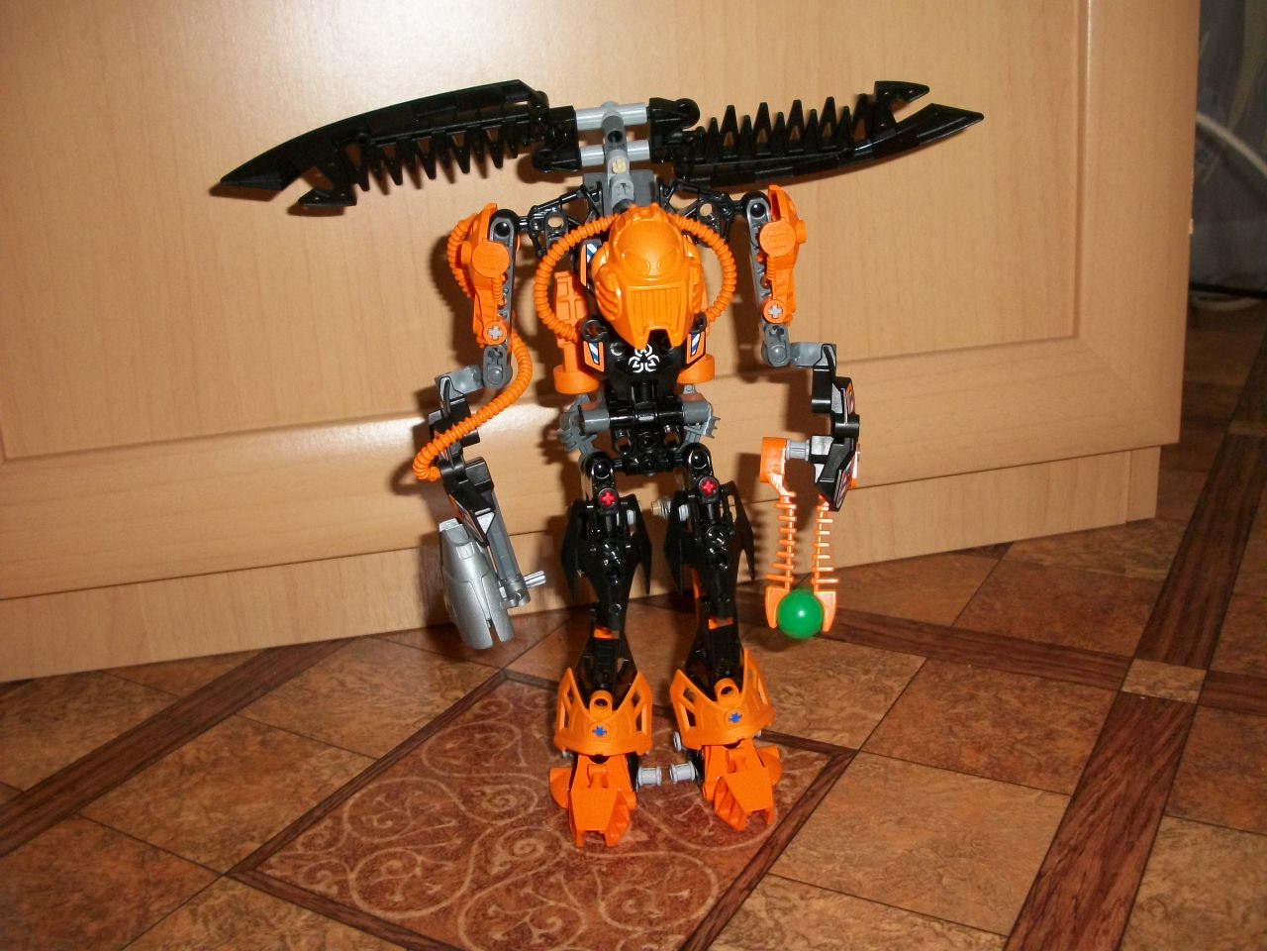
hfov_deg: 52.6
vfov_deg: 40.7
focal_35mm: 35
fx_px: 1281
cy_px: 476
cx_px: 634
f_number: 3.1
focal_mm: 6.3
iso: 250
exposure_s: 1/125
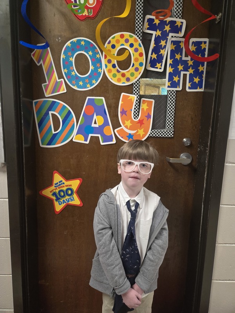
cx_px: 118
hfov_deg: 58.9
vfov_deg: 73.9
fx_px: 208
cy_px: 156
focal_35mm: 23
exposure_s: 1/120
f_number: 1.8
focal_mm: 5.4
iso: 500
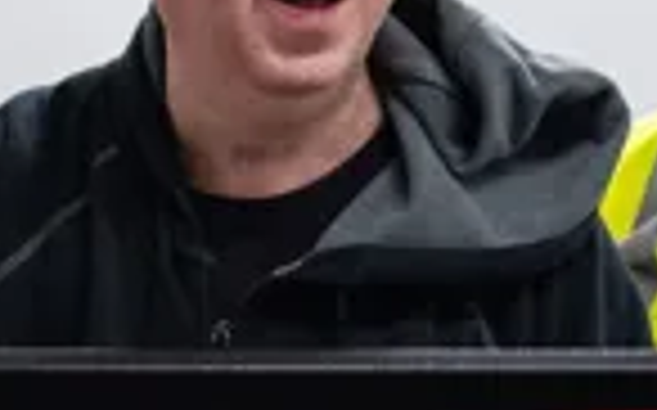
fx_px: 2111
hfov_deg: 17.6
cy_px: 223
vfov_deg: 11.1
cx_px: 446
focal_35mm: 118
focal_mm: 24
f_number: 2.8
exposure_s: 1/400
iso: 1600
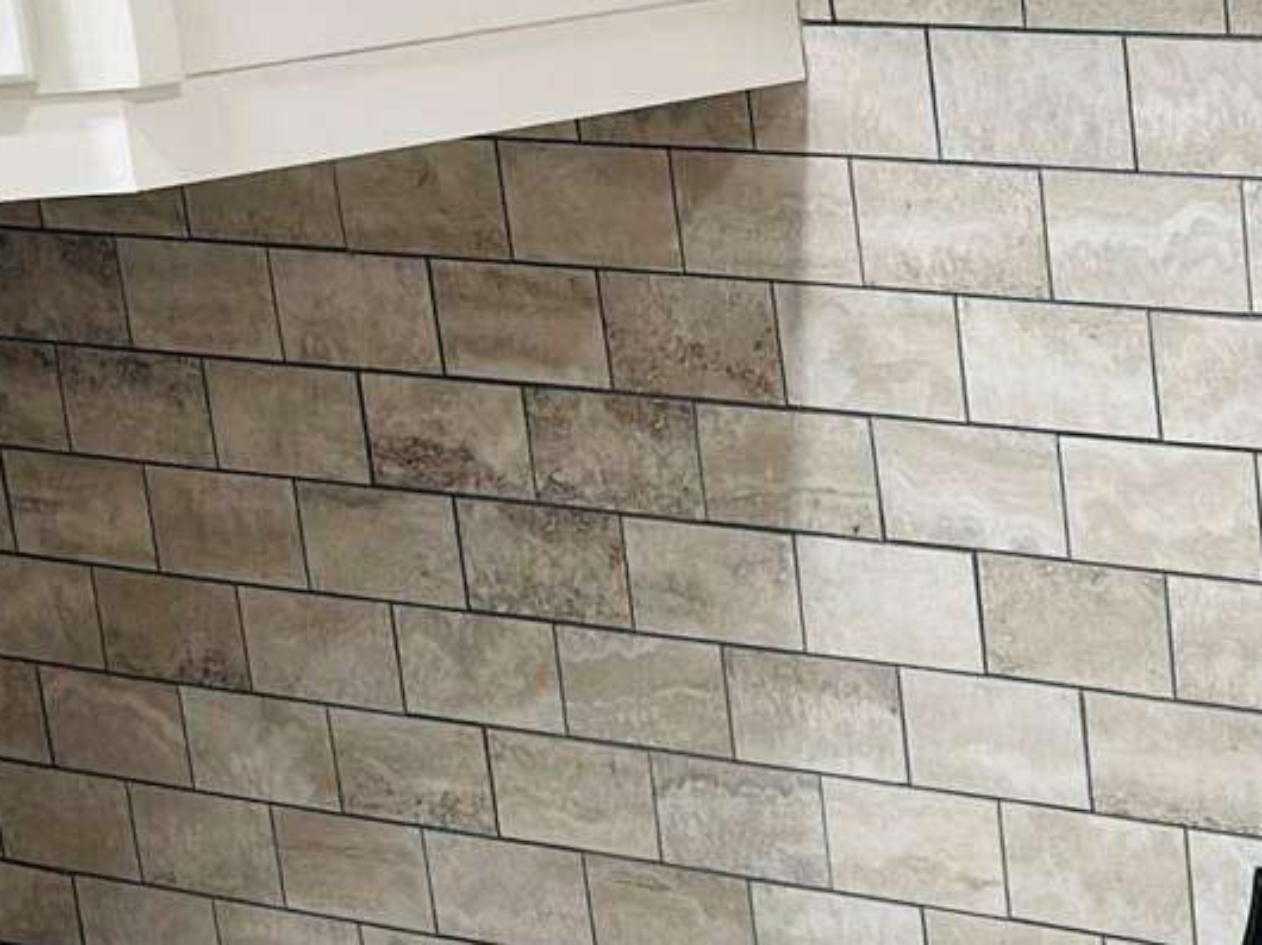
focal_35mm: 145
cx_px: 1603
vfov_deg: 10.0
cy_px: 1252
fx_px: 5284
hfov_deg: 13.2
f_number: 1.78
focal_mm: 6.86
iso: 125
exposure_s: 1/120
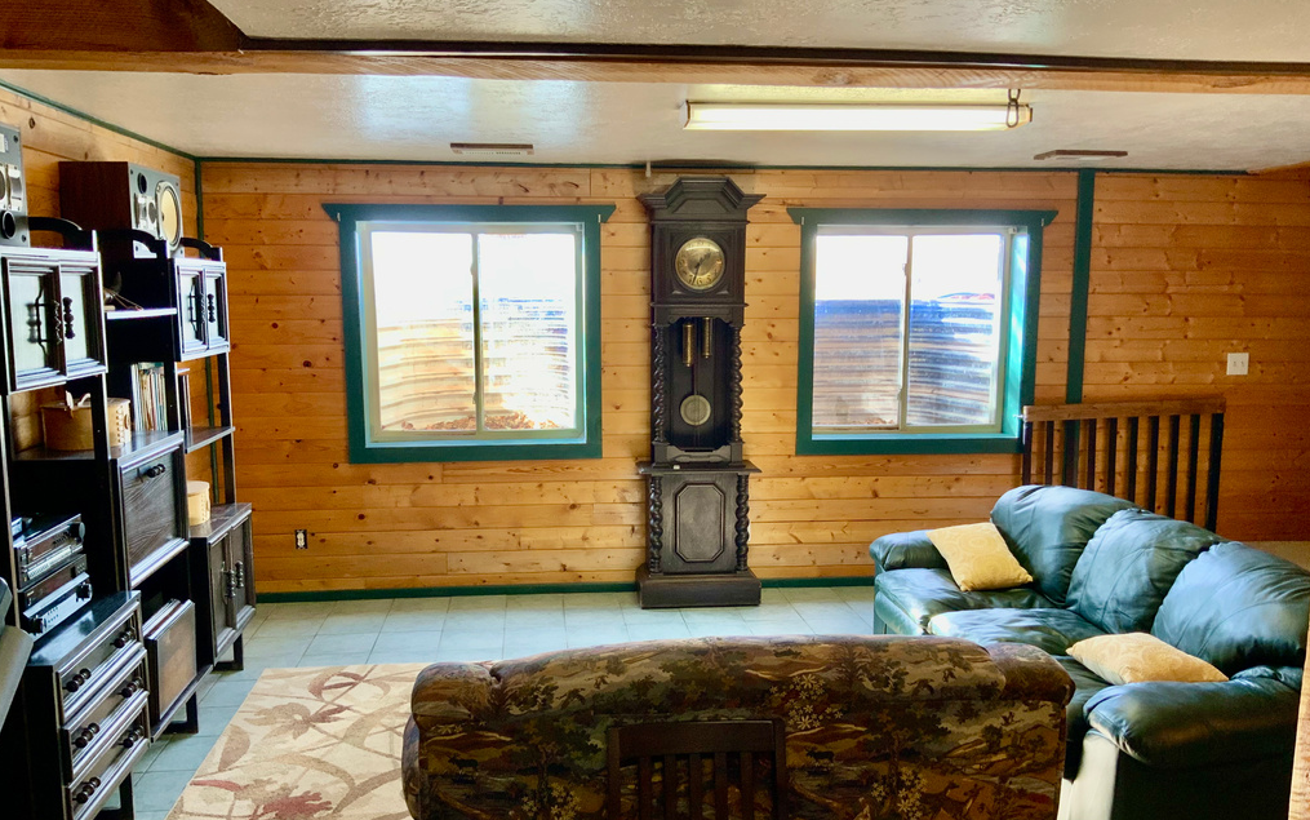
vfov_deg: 40.6
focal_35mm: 31
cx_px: 653
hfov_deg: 61.2
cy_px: 460
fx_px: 1107
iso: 80
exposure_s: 1/60
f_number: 1.8
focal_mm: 3
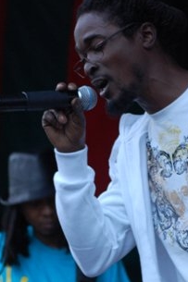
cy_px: 196
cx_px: 107
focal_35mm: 198
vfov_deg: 10.4
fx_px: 1553
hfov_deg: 6.9
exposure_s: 1/30
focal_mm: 90
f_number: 5.6
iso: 800
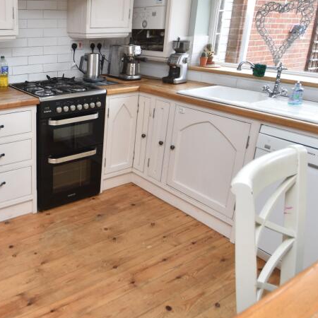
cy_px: 112
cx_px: 28
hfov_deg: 49.2
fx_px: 301
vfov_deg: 54.7
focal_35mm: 29
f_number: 3.5
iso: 100
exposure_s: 1/50
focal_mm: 10
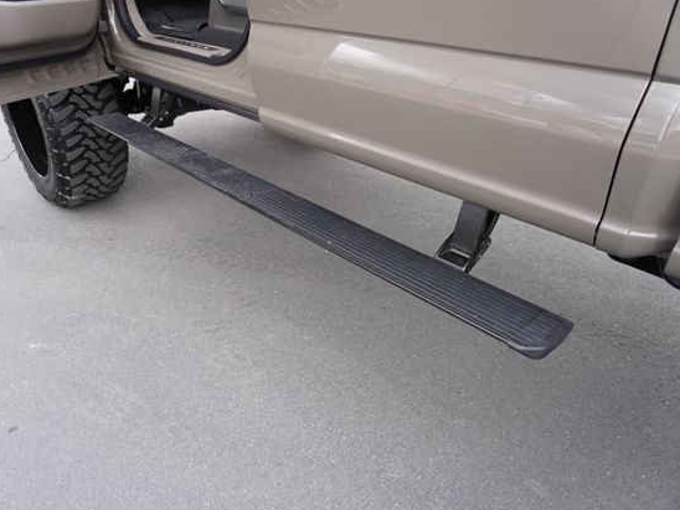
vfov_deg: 51.4
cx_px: 304
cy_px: 257
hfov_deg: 65.2
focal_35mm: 27
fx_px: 530
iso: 160
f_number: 4
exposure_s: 1/160
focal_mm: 16
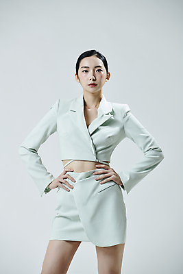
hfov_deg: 8.6
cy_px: 137
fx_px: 1219
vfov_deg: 12.8
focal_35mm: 160
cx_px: 92
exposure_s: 1/125
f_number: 5.6
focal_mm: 160
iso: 40
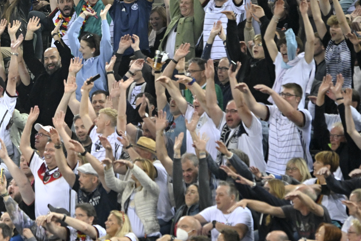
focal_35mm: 943
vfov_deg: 1.5
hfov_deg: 2.2
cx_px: 46
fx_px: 9456
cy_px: 92
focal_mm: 400
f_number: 4
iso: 800
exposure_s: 1/500
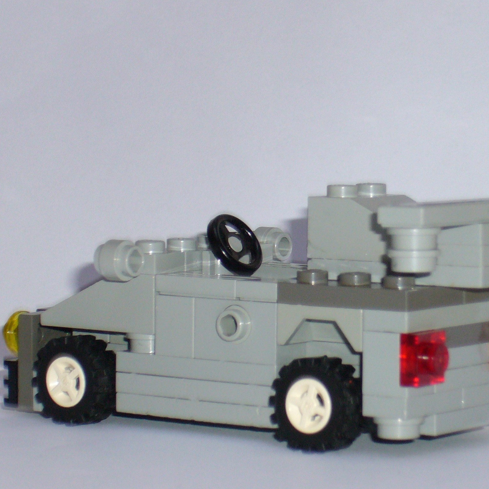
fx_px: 2717
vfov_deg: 10.3
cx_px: 297
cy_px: 244
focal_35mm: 170
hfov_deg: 10.3
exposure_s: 1/30
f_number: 5
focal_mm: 17.4
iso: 100
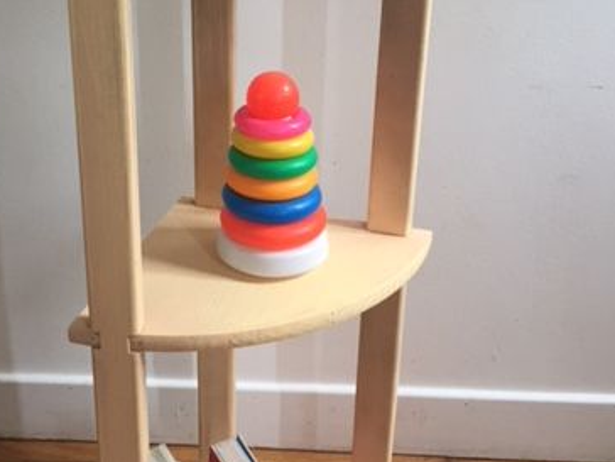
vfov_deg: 28.4
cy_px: 159
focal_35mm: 51
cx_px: 221
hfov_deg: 37.2
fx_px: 906
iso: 125
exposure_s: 1/33
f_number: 2.2
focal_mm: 4.15
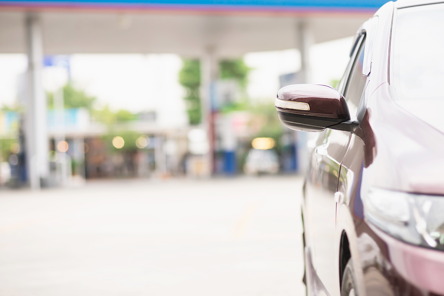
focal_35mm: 104
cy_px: 127
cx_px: 252
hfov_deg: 19.6
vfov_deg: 13.2
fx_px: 1283
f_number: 2.5
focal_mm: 85
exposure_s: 1/500
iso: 640
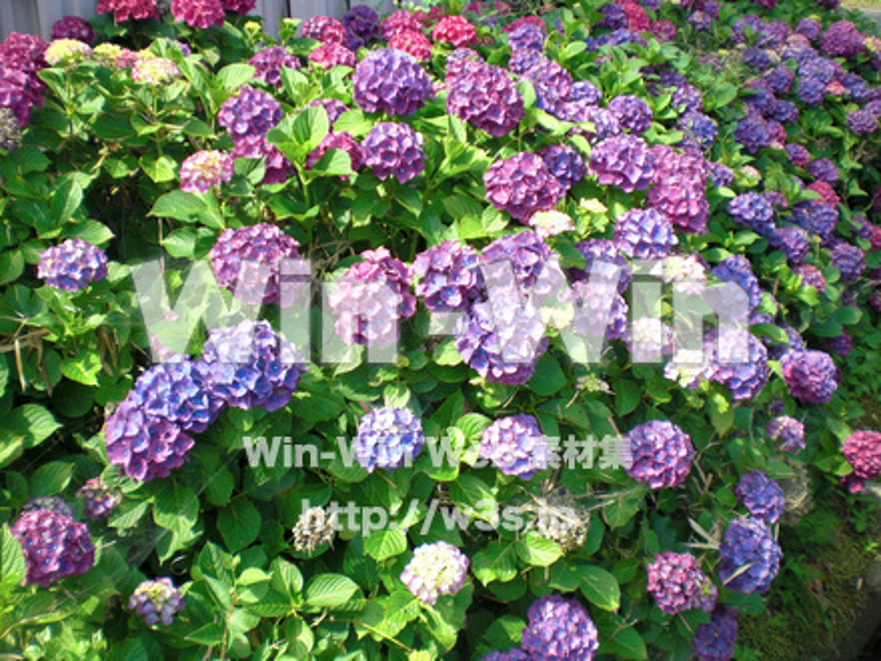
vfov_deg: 37.7
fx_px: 967
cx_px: 440
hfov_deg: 49.0
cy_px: 330
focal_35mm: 38
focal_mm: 6.3
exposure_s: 1/250
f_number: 3.1
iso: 64
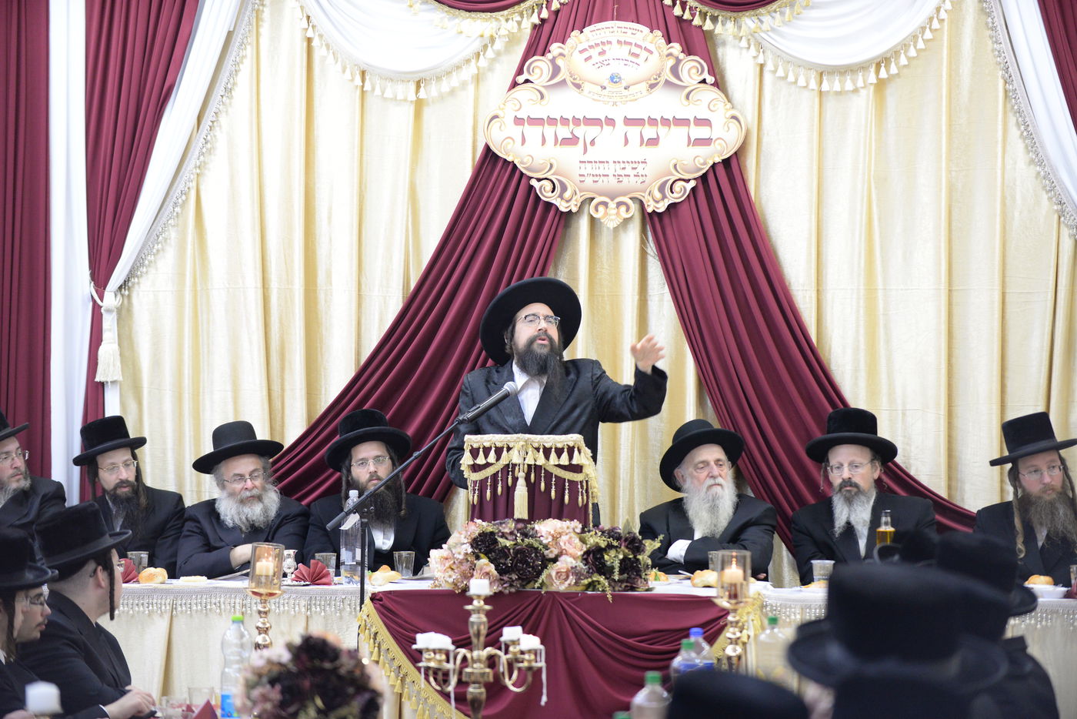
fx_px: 3291
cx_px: 538
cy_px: 360
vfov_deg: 12.5
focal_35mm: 110
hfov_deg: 18.6
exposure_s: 1/125
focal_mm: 110
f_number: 2.8
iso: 2500
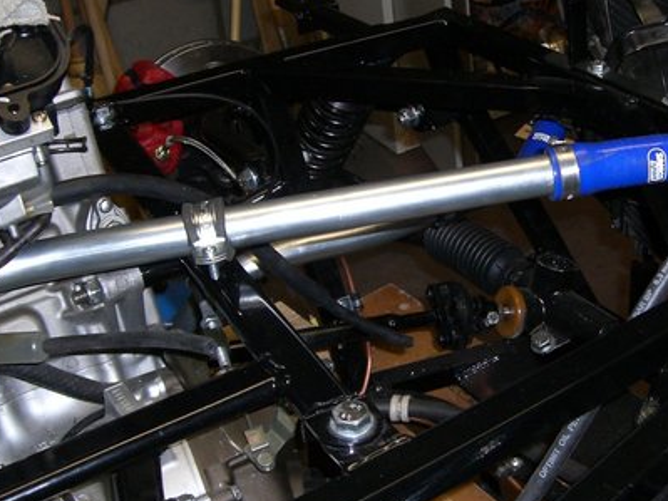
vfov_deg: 24.0
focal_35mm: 61
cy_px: 228
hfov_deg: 31.4
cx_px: 460
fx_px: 1177
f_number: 2.7
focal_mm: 6.2
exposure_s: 1/60
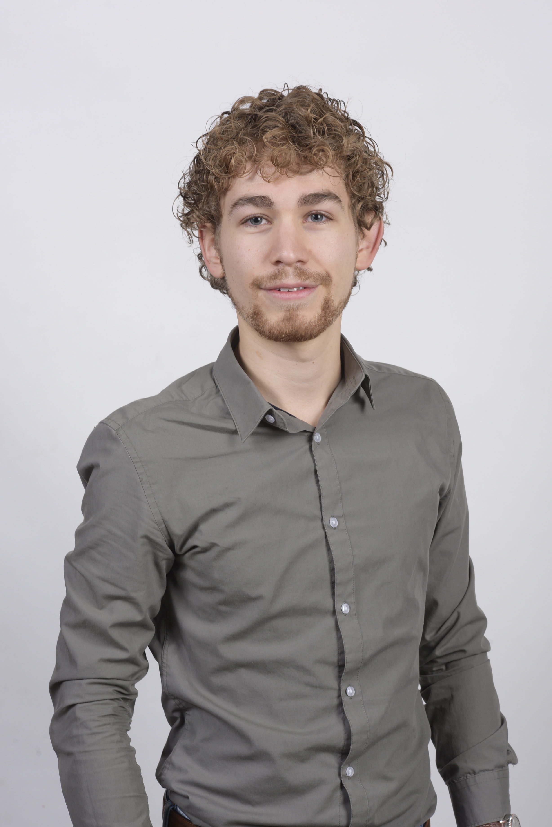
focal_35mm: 85
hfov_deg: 16.1
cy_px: 414
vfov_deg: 23.9
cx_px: 276
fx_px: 1953
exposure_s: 1/125
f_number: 11
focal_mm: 85
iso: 200
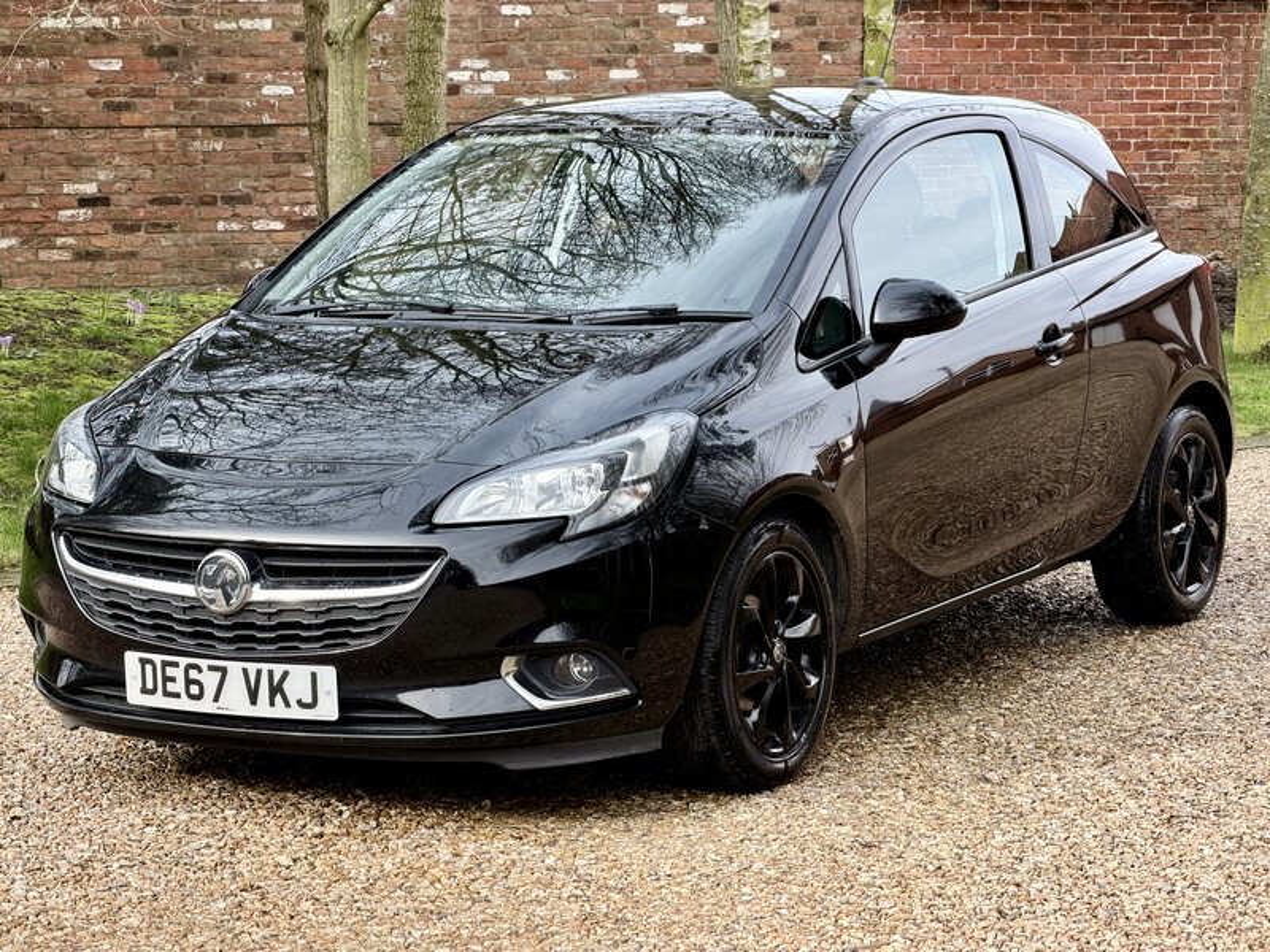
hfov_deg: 19.6
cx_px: 635
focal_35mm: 100
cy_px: 476
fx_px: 3669
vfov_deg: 14.8
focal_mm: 16.89
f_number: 2.8
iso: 50
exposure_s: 1/158
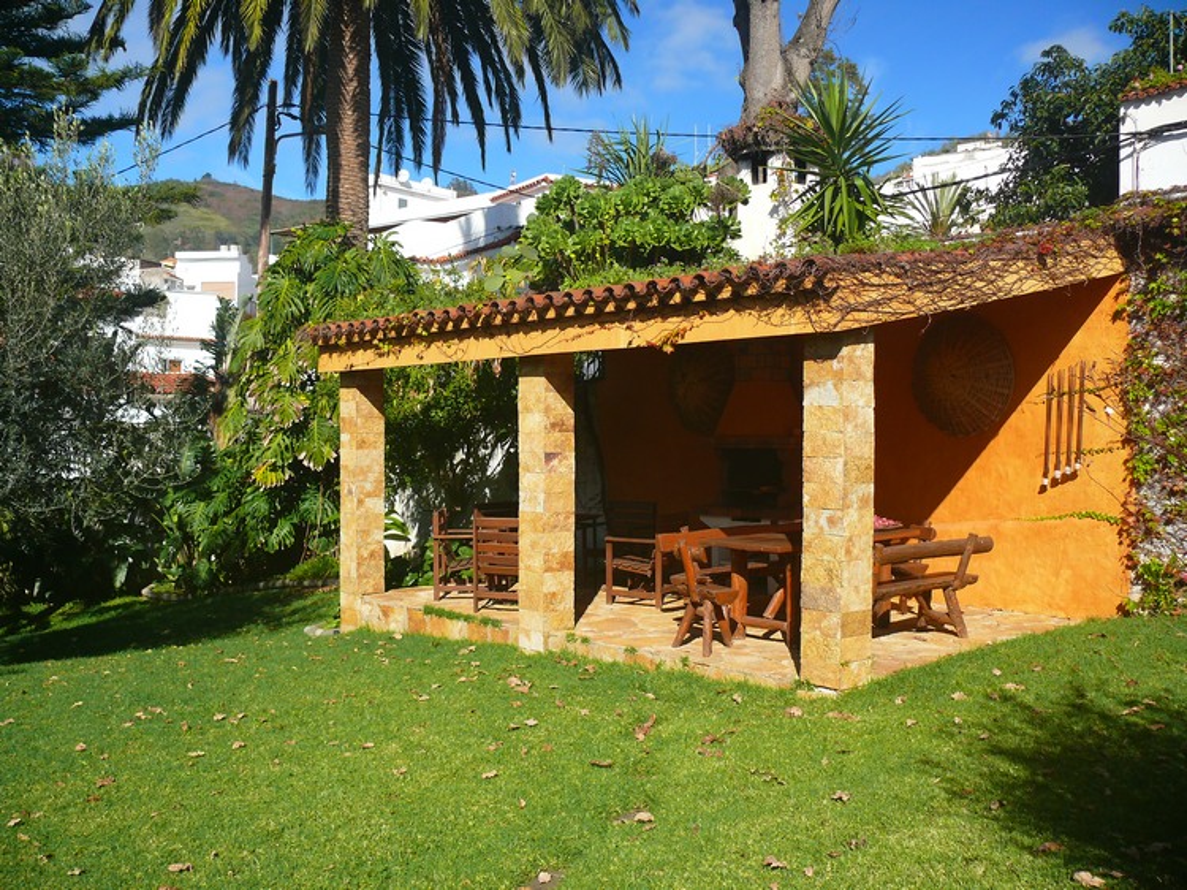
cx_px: 594
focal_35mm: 35
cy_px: 445
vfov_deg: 40.7
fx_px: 1200
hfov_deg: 52.6
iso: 100
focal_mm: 7.4
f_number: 2.8
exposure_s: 1/500
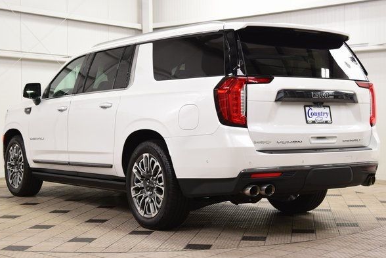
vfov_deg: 21.9
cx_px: 190
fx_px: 665
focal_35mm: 62
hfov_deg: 32.4
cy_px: 130
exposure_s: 1/30
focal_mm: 38
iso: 900
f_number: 7.1
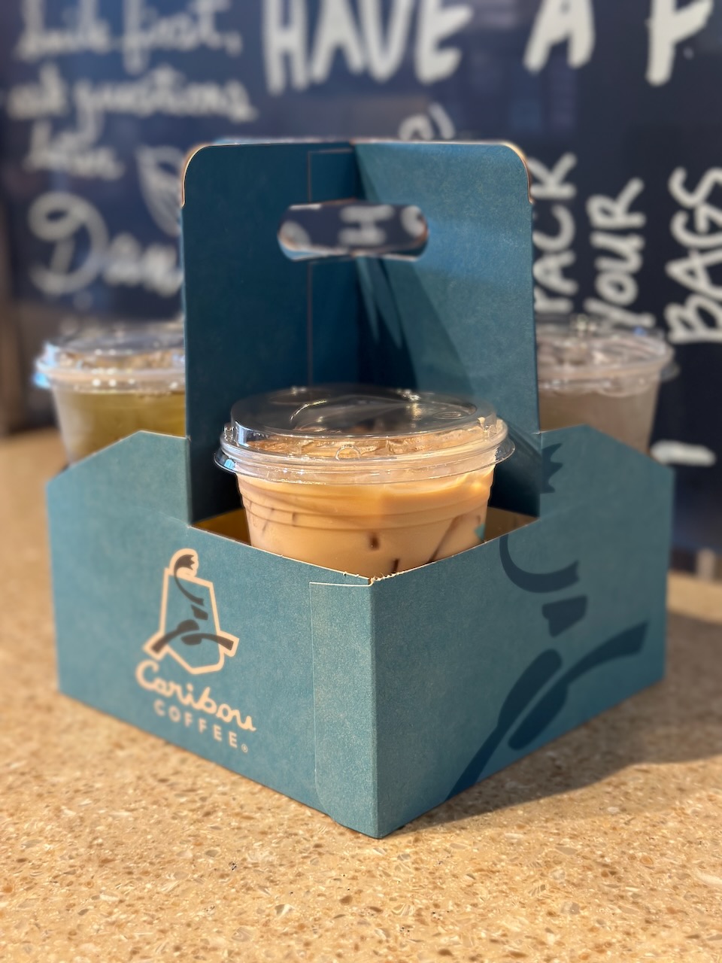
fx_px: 1335
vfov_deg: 39.7
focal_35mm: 48
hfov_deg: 30.3
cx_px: 361
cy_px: 482
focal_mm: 6.86
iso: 250
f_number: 1.78
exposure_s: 1/40
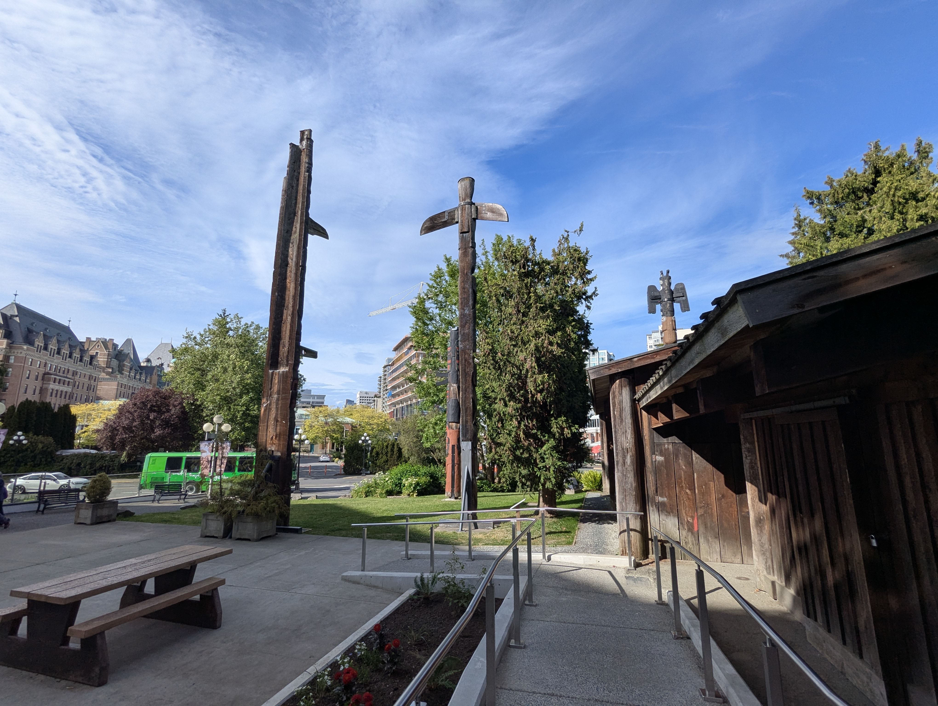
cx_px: 469
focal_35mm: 16
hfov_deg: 94.4
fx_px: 434
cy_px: 353
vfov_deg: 78.2
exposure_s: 1/1475
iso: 54
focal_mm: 2.35
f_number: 2.2
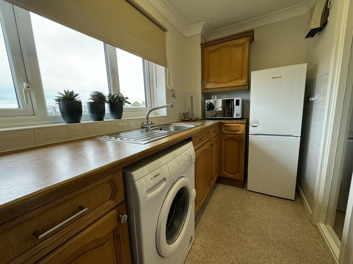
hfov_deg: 102.1
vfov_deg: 85.7
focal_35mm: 14
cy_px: 132
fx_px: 143
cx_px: 176
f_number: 2.2
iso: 125
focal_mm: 2.22
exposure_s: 1/100
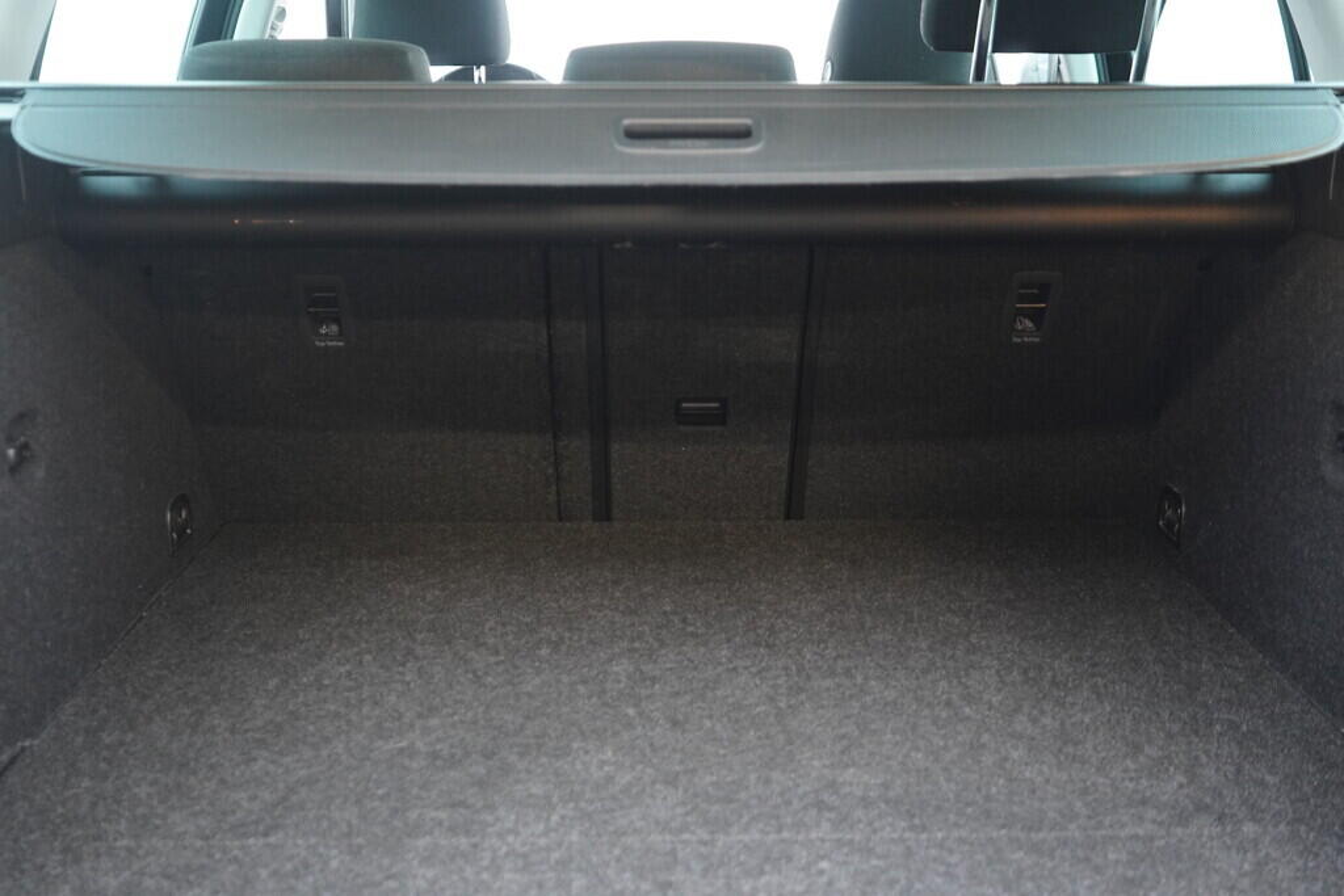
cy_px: 448
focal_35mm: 36
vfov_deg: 36.9
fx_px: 1344
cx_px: 672
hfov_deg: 53.1
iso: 1250
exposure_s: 1/40
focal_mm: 24
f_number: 2.8
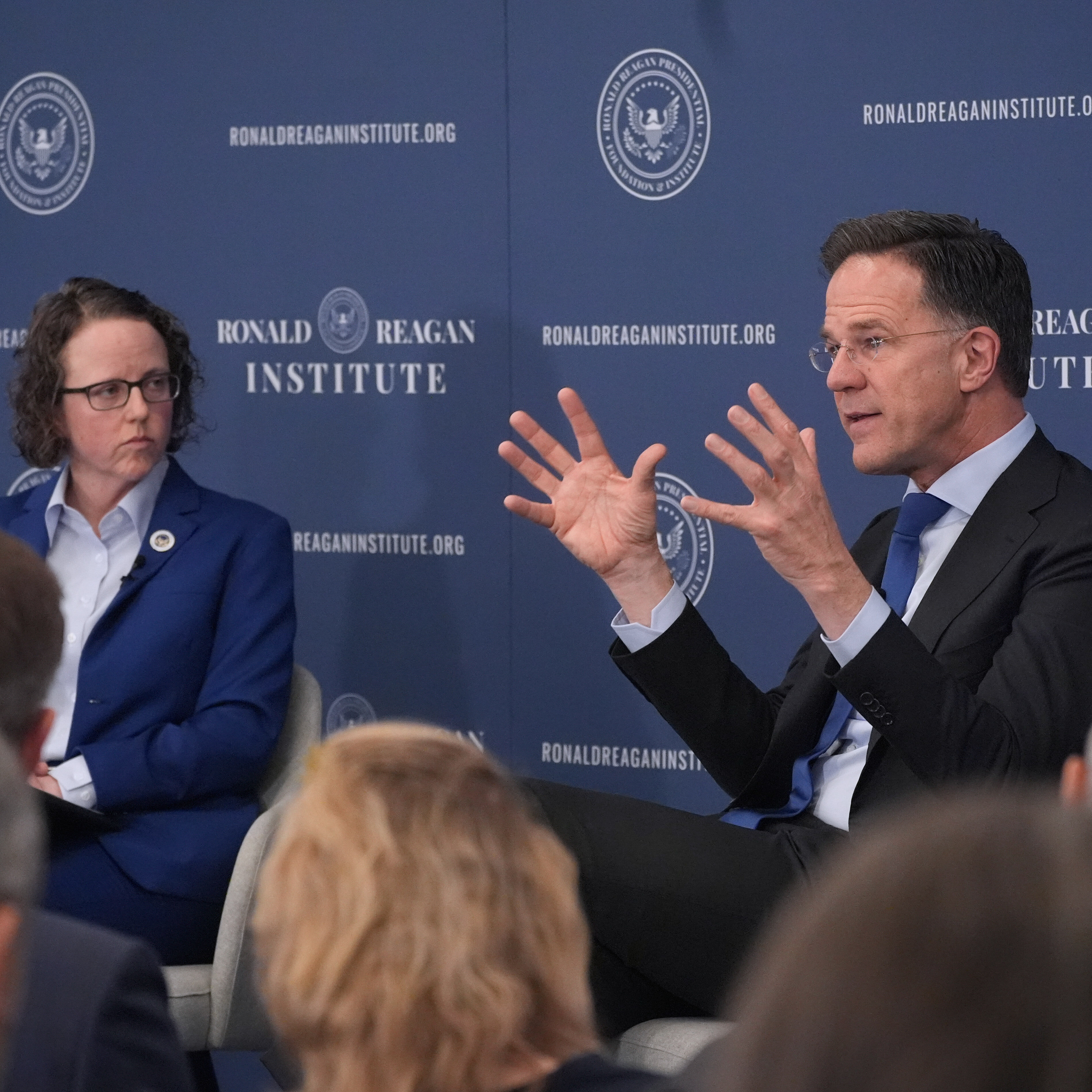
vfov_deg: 8.5
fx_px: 7352
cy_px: 572
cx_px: 585
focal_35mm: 206
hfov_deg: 8.5
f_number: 5.6
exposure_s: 1/320
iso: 5000
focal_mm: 154
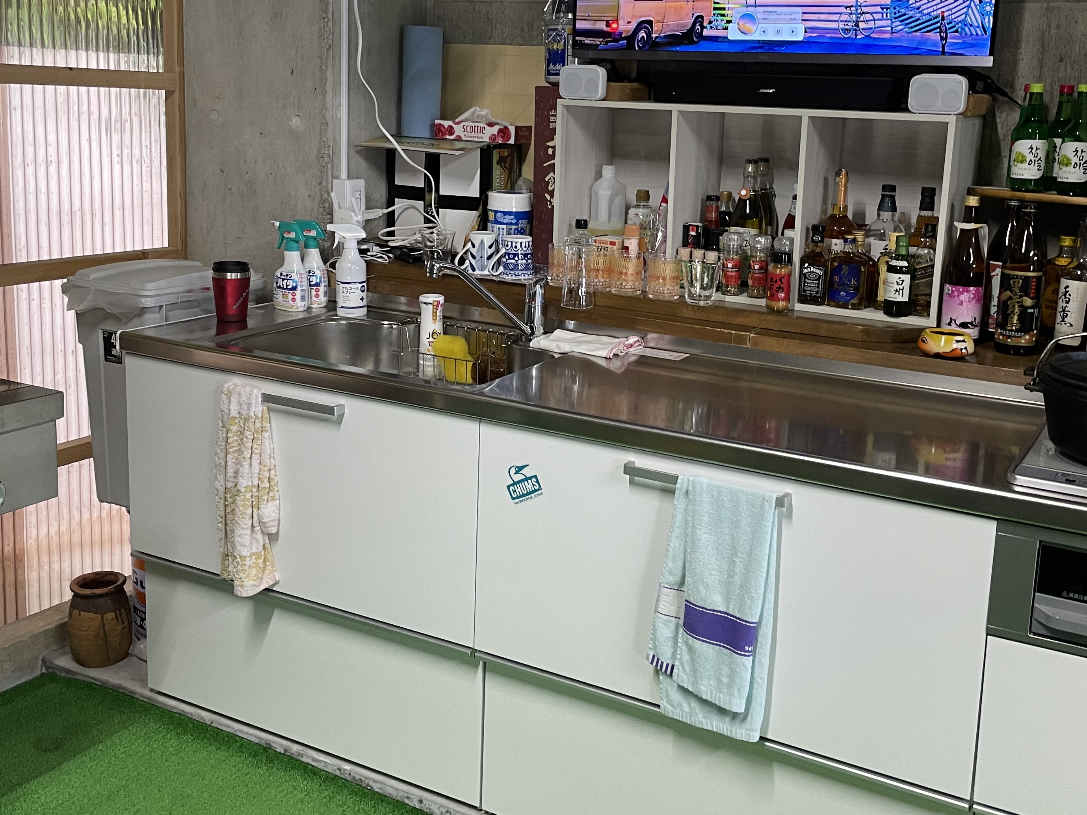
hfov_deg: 48.9
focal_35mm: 38
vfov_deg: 37.6
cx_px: 583
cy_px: 328
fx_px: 1193
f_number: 1.6
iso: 100
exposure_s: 1/60
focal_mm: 4.2
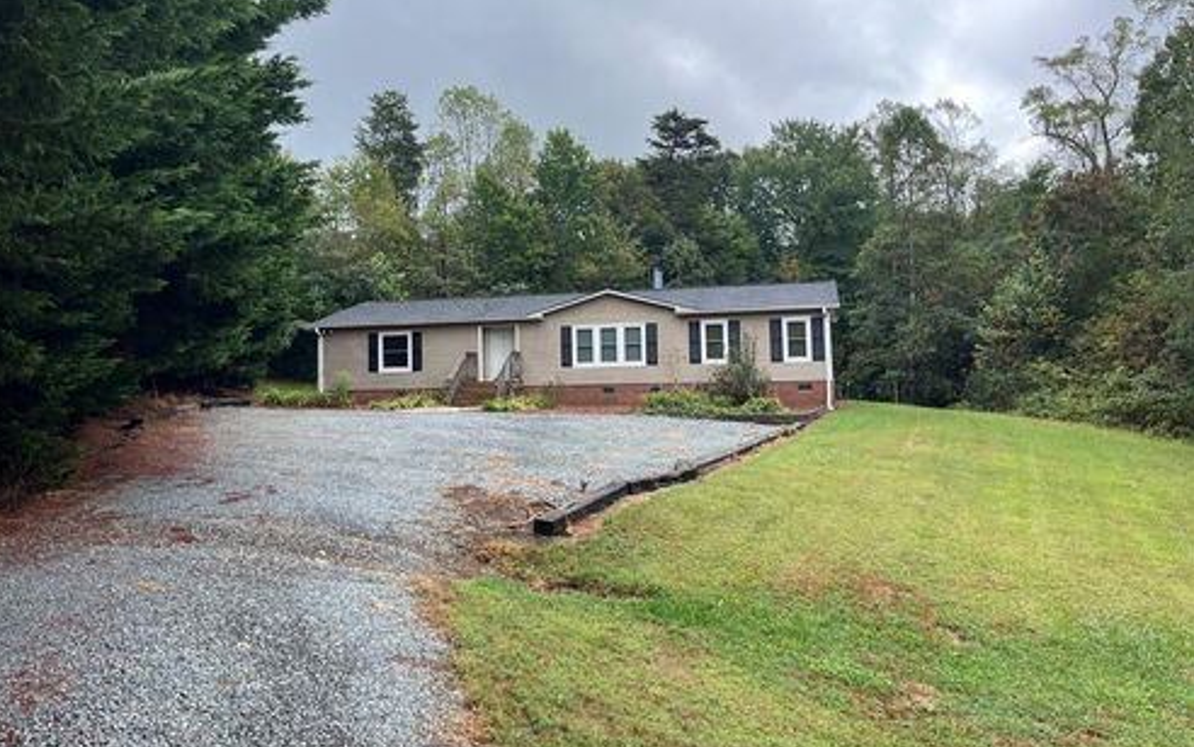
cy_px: 319
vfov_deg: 44.5
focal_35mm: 28
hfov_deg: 66.4
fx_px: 912
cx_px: 590
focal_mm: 5.1
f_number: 1.6
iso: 50
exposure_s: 1/804
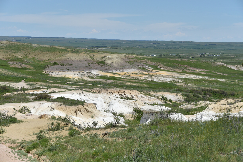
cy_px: 81
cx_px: 122
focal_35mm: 100
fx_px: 675
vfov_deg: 13.7
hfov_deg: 20.4
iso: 100
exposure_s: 1/320
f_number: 9
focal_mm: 100
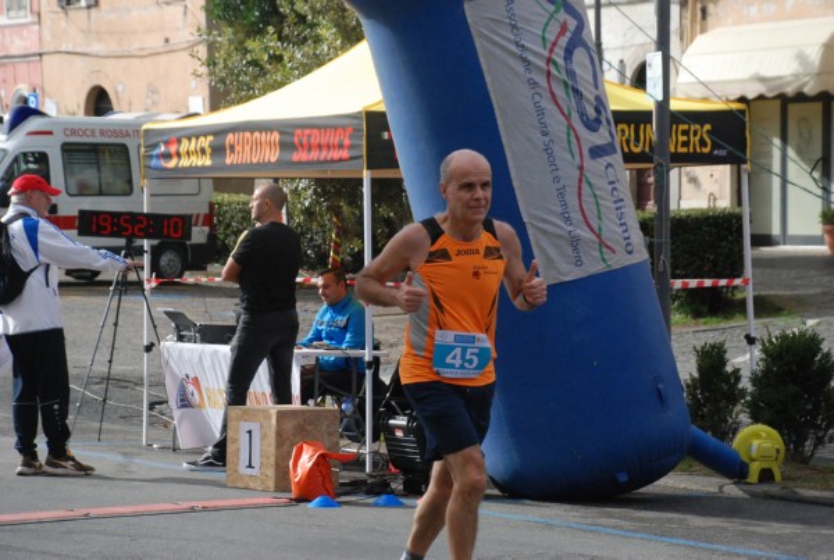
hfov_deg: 18.1
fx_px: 2612
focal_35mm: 112
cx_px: 417
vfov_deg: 12.2
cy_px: 280
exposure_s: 1/1600
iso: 1000
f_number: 5.6
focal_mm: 75
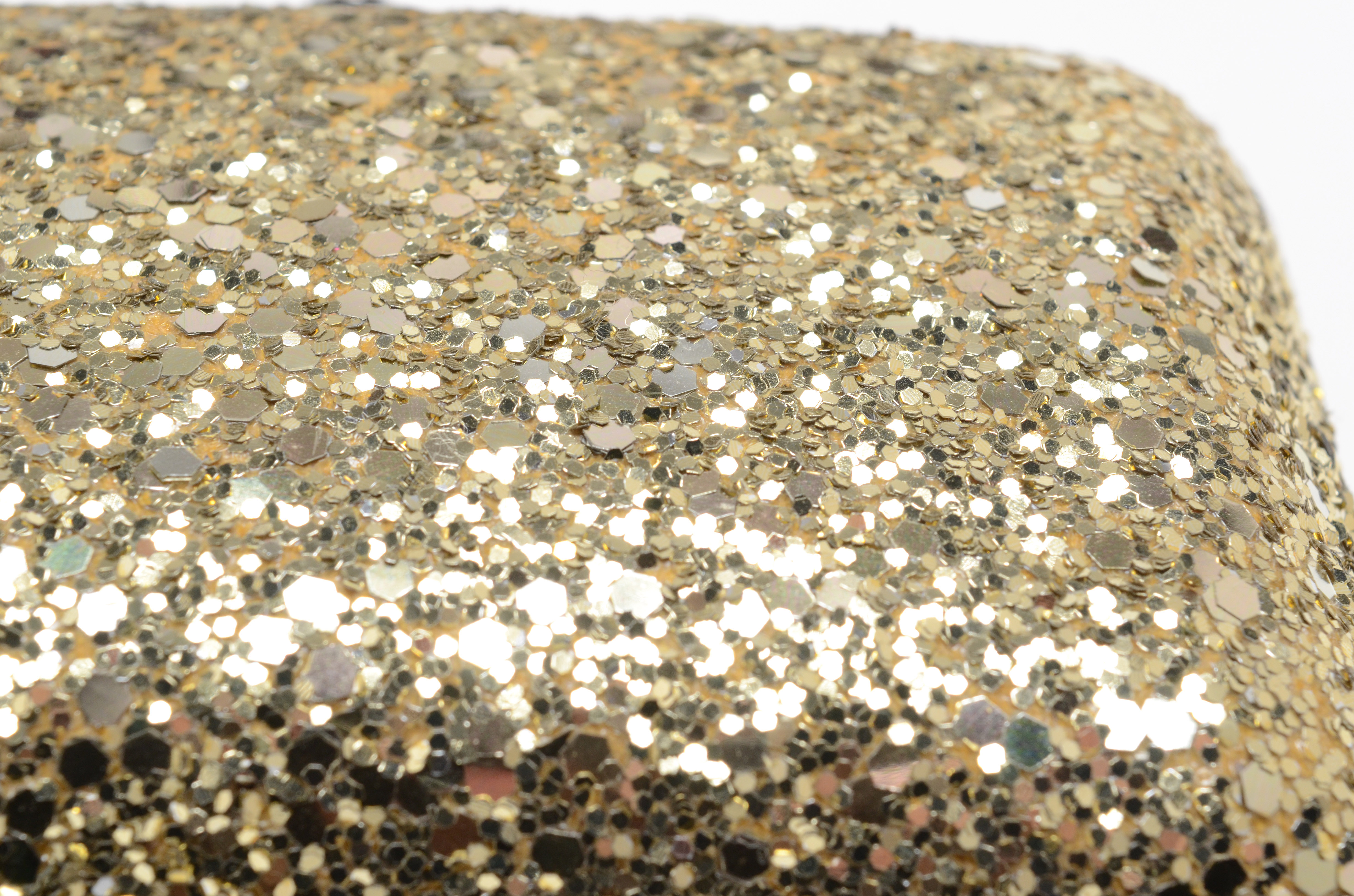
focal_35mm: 82
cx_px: 677
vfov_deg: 16.5
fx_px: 3096
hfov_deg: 24.7
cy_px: 448
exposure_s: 1/125
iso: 400
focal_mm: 55
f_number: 14
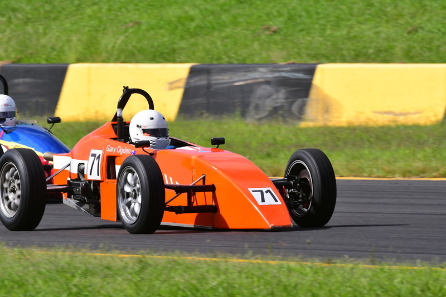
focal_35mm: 630
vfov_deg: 2.2
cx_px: 223
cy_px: 148
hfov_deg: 3.3
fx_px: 7803
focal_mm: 420
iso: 500
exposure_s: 1/640
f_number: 13
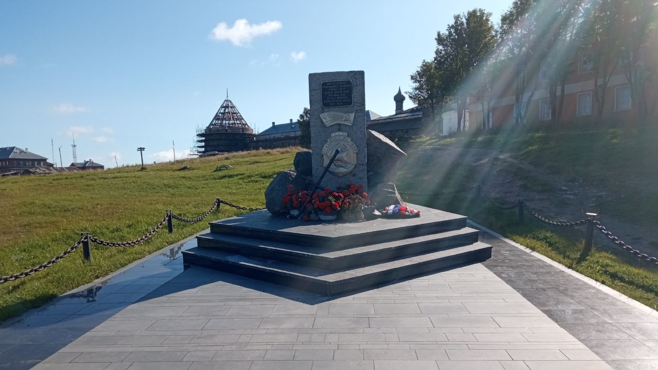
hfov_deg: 64.3
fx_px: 523
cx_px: 323
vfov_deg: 38.5
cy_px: 245
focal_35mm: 30
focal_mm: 3.79
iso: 111
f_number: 2.2
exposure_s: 1/1233
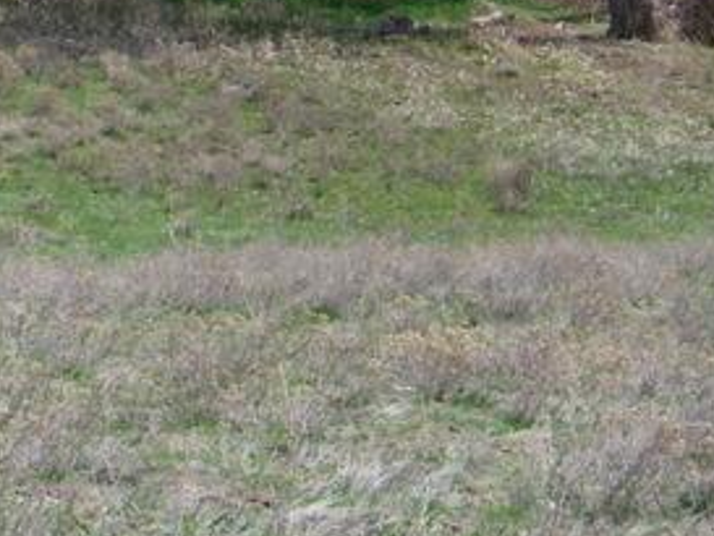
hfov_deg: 9.2
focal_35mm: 214
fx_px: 4416
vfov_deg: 6.9
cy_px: -248
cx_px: 76
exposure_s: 1/160
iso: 80
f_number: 8.2
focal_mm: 10.1
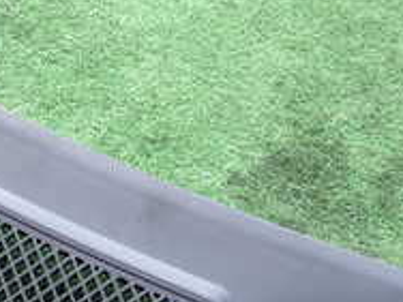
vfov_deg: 18.1
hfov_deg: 23.7
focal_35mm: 80
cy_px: 276
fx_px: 931
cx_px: 30
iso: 100
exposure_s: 1/160
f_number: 2
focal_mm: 4.5
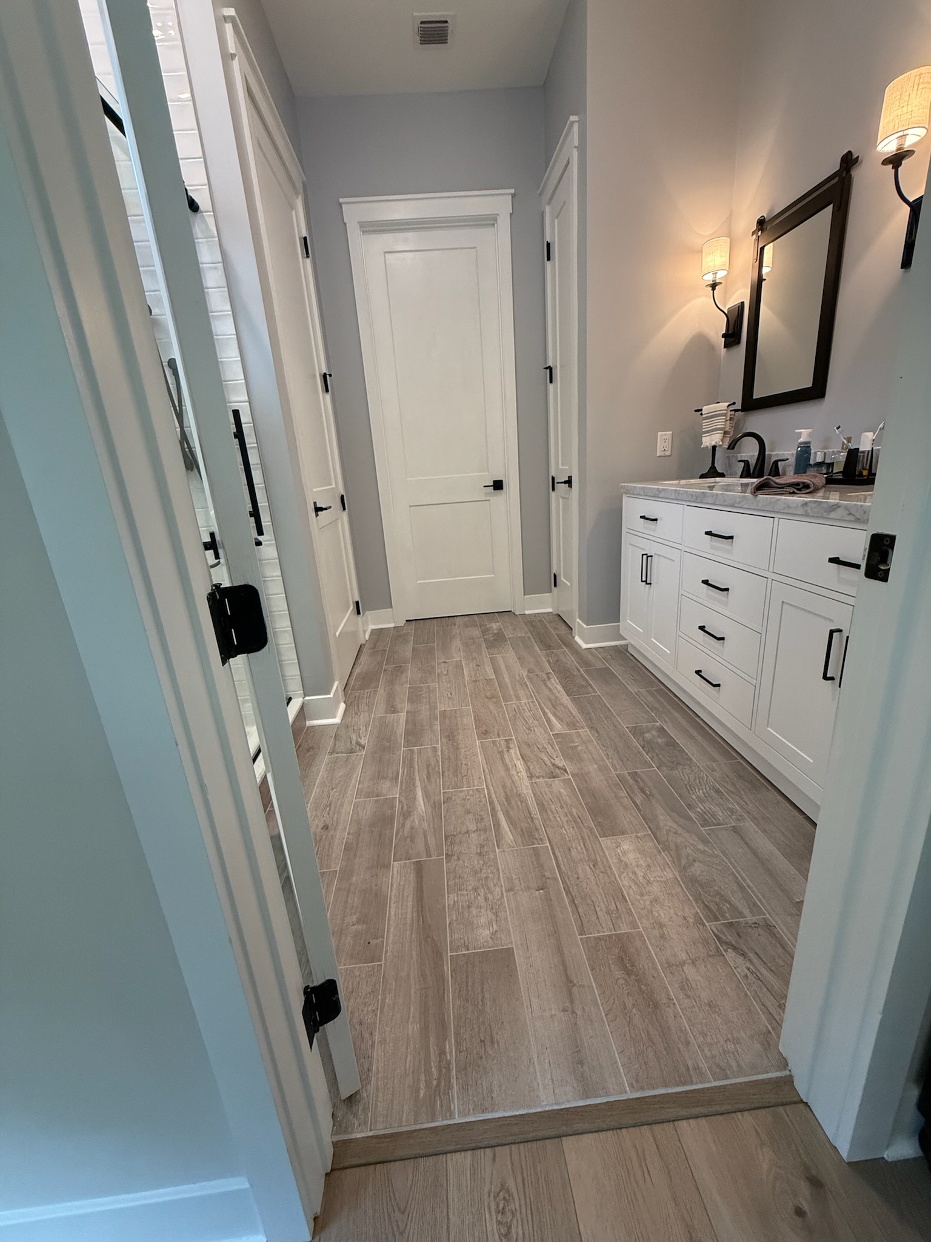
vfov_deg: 102.1
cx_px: 466
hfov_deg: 85.7
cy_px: 621
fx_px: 502
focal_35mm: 14
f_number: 2.2
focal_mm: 2.22
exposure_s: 1/120
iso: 320
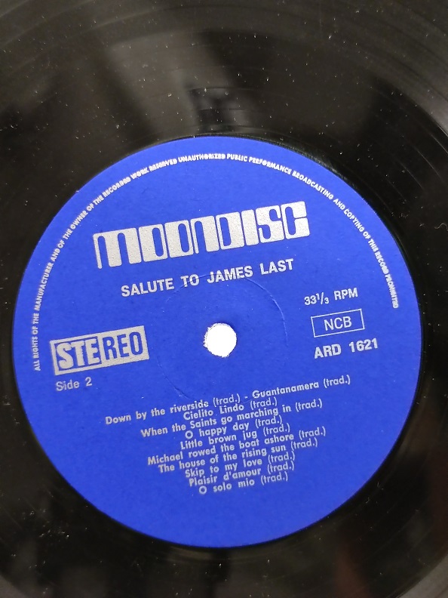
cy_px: 299
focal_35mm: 48
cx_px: 224
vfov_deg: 39.7
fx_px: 828
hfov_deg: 30.3
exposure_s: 1/60
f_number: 1.69
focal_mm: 6.72
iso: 1626
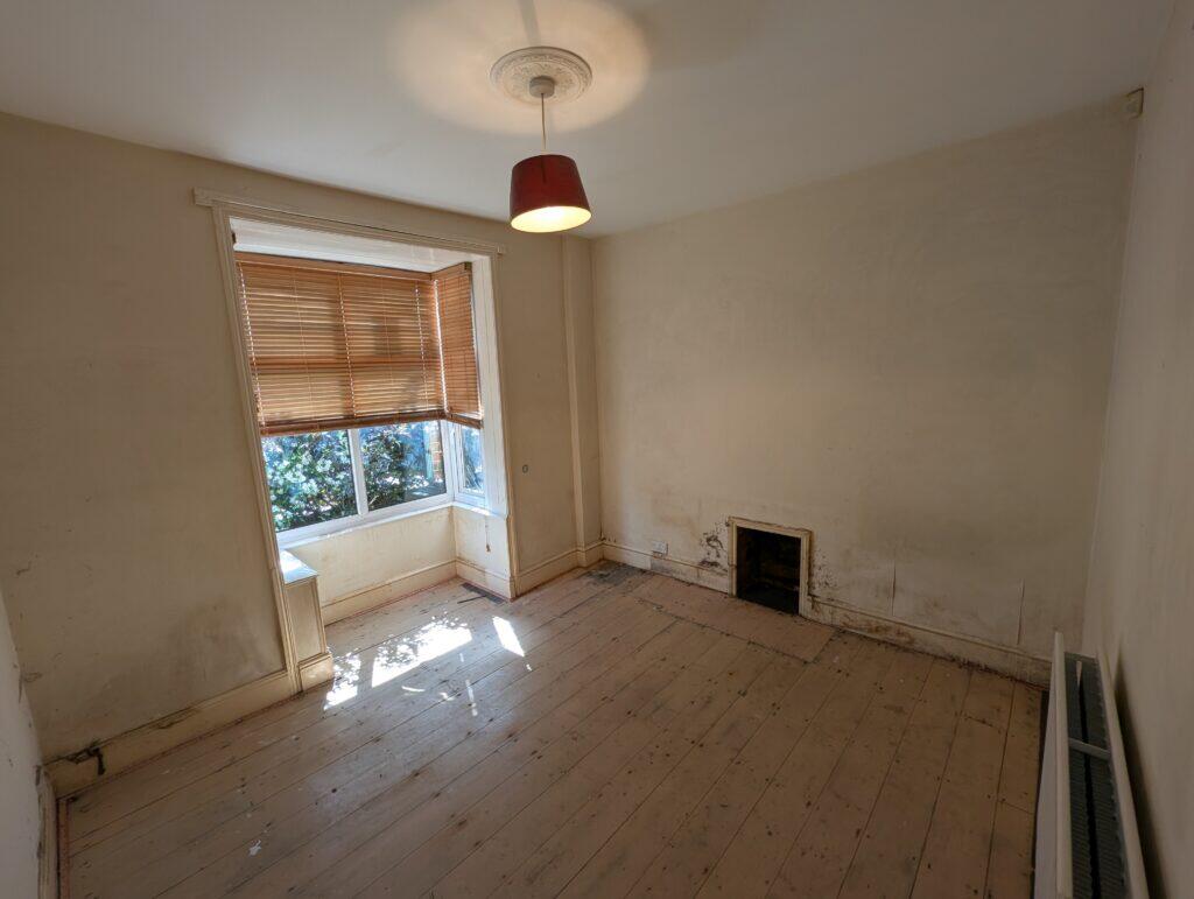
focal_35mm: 13
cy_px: 450
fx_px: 449
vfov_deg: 90.1
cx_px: 597
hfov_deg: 106.1
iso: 61
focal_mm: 1.95
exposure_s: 1/100
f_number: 2.2
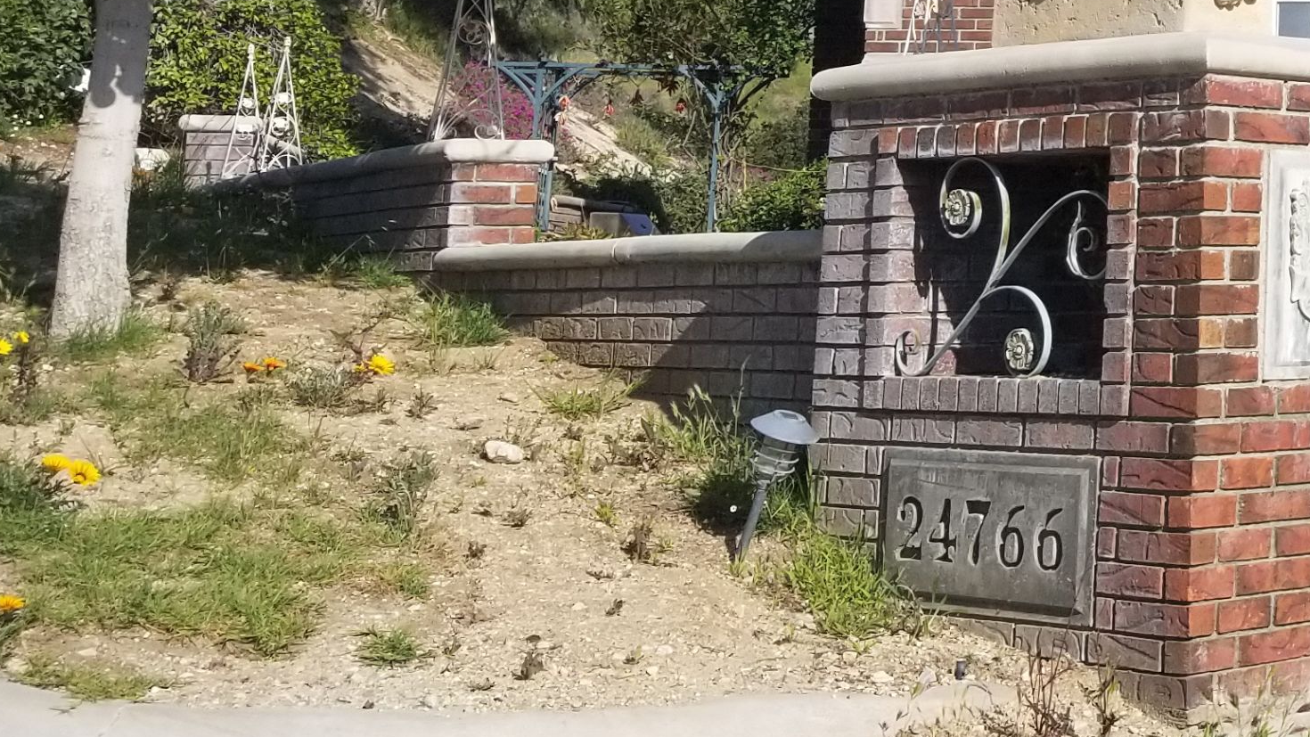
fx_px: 2571
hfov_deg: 25.3
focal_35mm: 74
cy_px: -184
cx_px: 1628
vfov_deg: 15.6
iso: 50
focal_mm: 4.3
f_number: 1.7
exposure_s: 1/2592
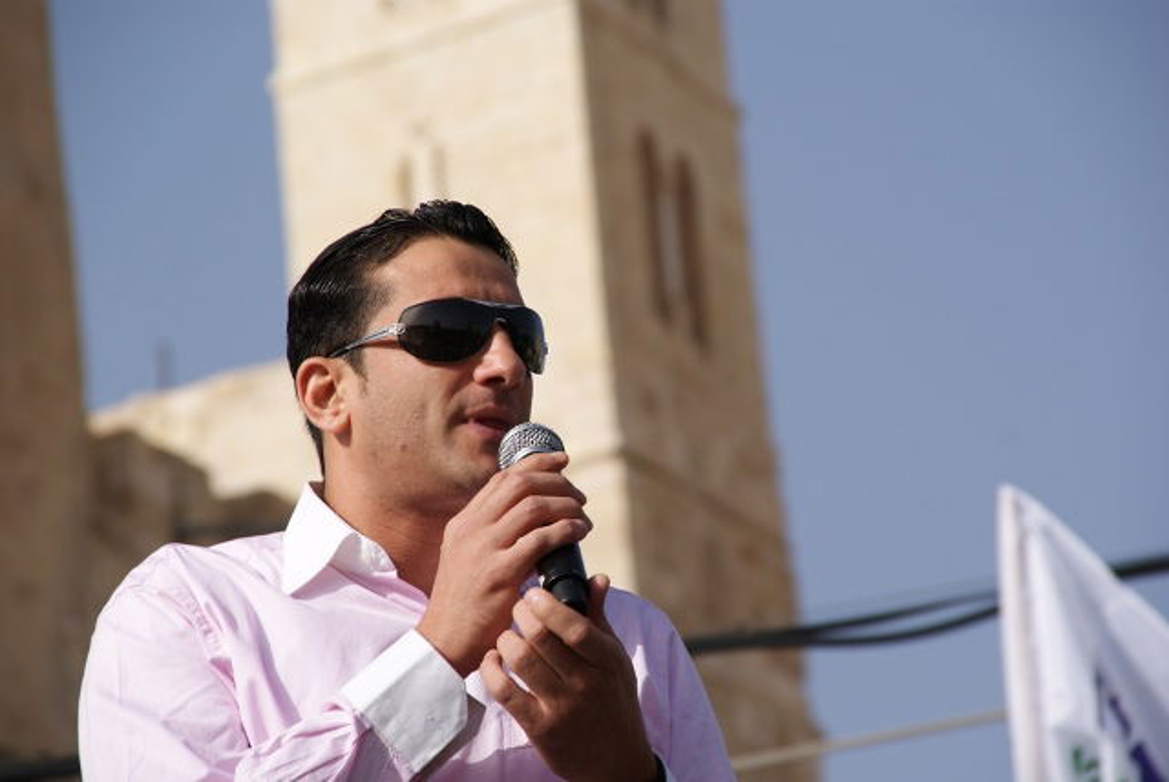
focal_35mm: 225
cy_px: 391
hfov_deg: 9.1
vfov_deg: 6.1
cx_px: 584
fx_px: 7313
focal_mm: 150
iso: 100
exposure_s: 1/320
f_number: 8
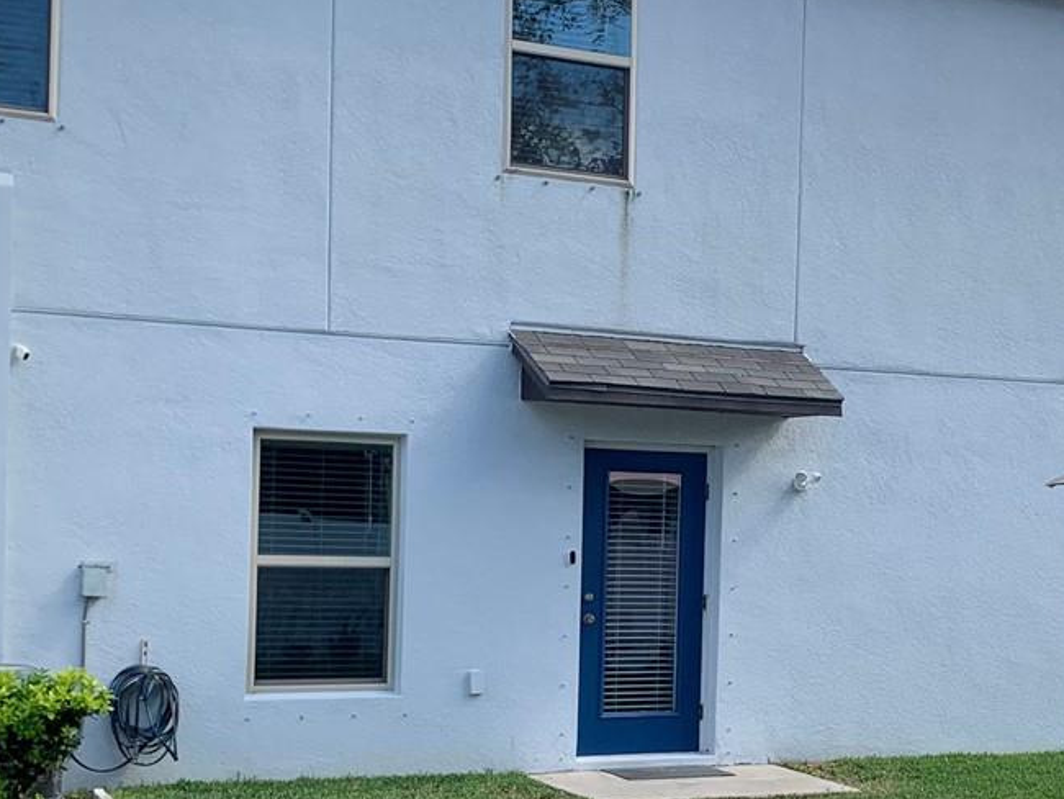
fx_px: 1968
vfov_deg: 22.8
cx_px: 768
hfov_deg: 29.9
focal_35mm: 64
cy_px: 555
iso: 25
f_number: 1.8
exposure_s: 1/1205
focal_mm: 4.25
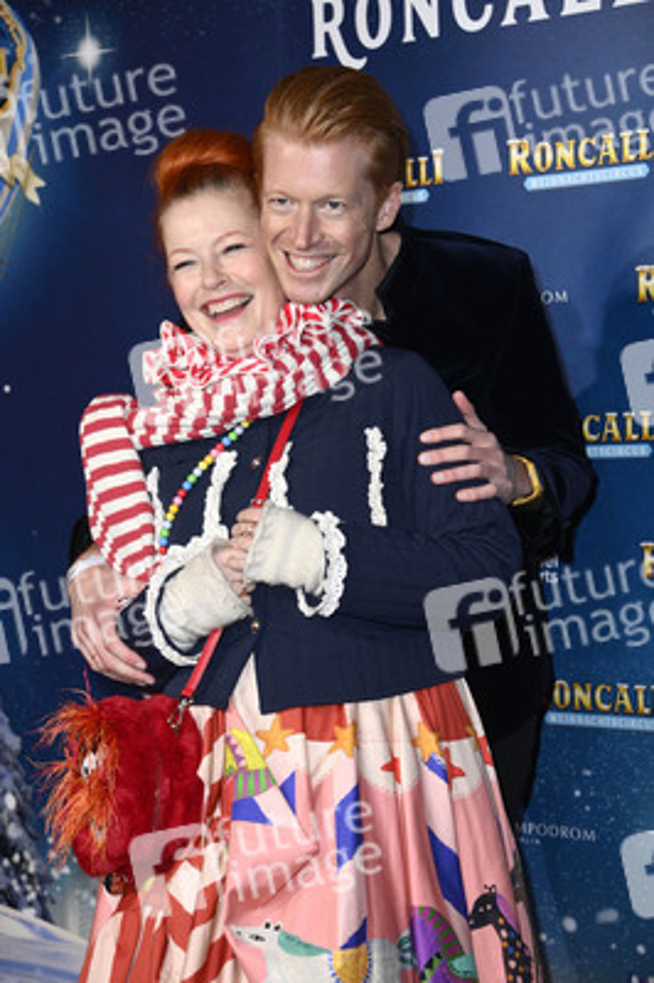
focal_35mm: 90
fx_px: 2457
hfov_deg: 15.2
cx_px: 327
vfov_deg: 22.6
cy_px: 492
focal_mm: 90
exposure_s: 1/250
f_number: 5.6
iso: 1250
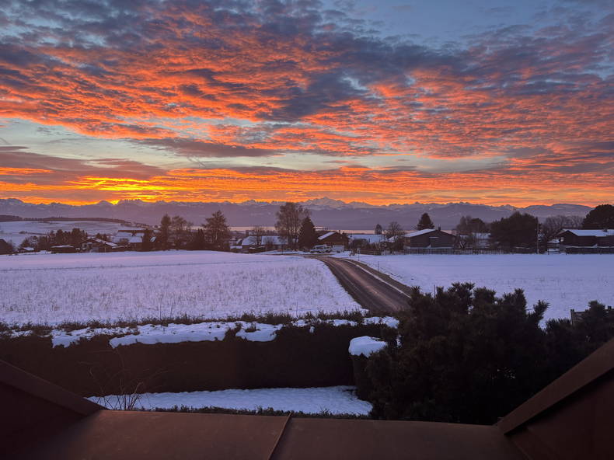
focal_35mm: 26
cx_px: 307
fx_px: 461
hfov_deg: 67.3
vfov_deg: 53.0
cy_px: 230
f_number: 1.6
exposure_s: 1/121
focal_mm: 5.96
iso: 125
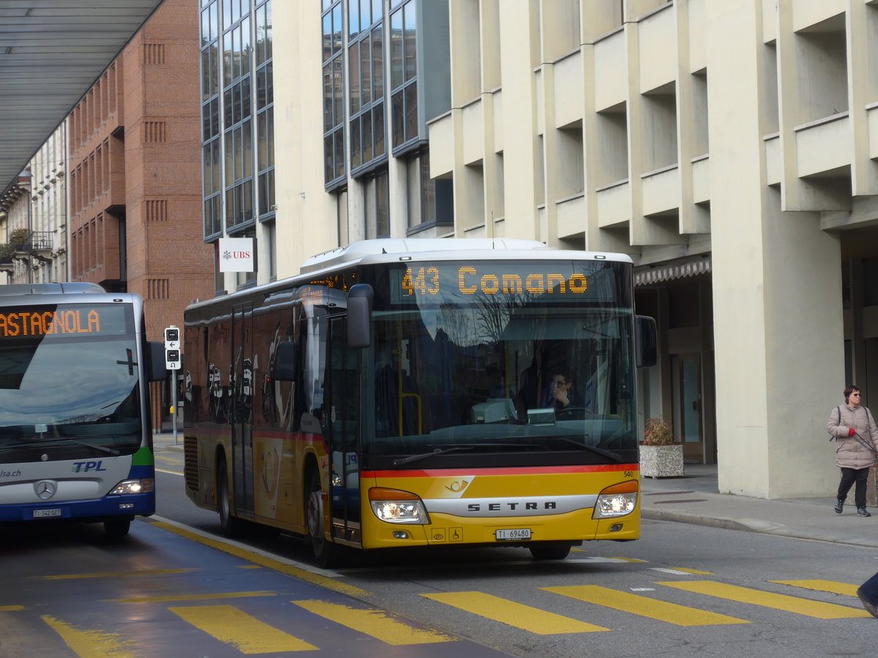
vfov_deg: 13.5
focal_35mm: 110
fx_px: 2790
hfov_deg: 17.9
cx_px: 439
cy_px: 329
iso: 80
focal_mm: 21.6
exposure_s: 1/200
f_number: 4.9
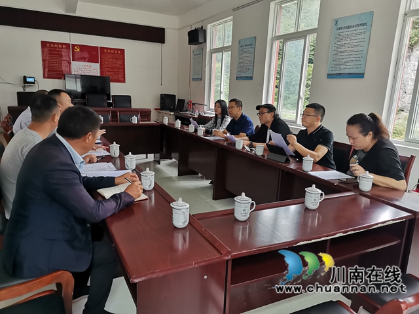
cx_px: 210
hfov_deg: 67.3
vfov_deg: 53.1
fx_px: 315
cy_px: 157
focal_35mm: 26
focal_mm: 4.75
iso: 250
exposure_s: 1/100
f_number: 1.8
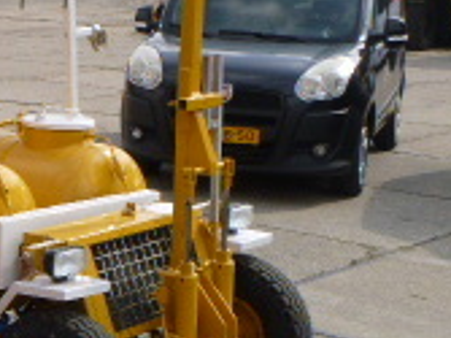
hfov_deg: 19.3
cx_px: -95
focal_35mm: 96
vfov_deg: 15.3
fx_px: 1250
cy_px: 57
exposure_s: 1/500
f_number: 3.9
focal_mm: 4.5
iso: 100
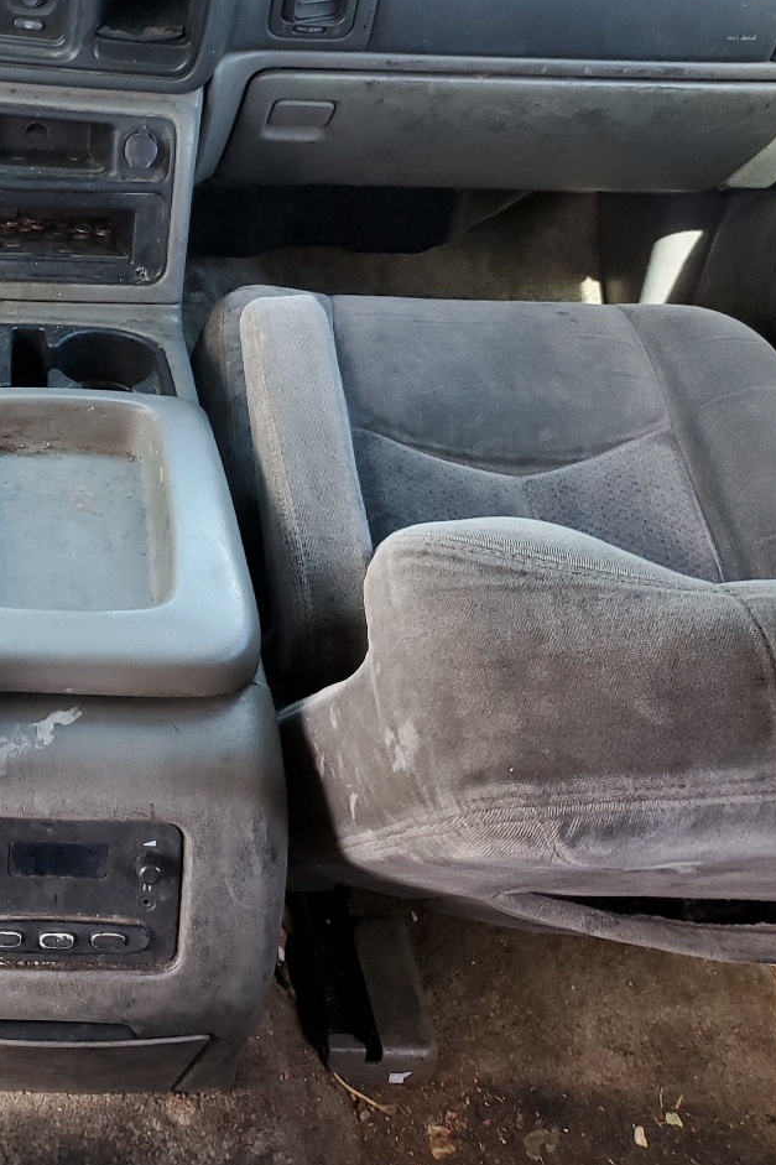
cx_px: -22
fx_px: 1488
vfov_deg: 42.4
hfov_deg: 27.4
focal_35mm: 46
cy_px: 431
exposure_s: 1/120
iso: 93
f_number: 1.5
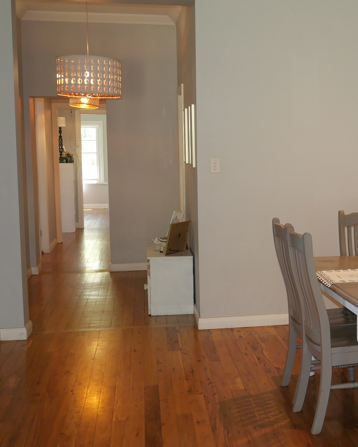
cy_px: 232
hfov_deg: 24.1
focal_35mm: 61
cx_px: 337
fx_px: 808
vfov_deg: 31.0
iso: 800
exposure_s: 1/60
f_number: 4
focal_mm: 17
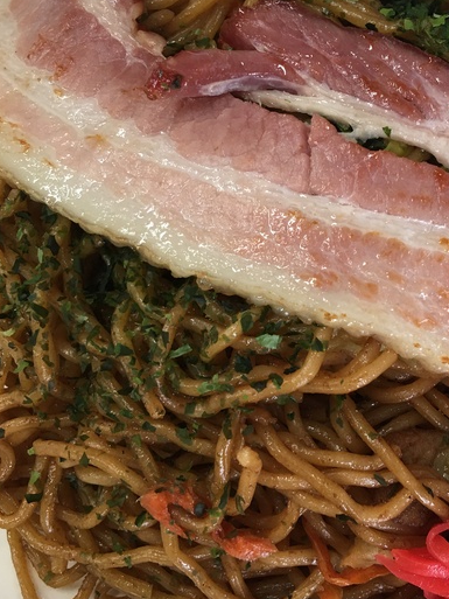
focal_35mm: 49
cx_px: 334
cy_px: 285
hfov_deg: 29.3
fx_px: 847
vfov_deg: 38.9
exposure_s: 1/30
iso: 32
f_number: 2.2
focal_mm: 4.15
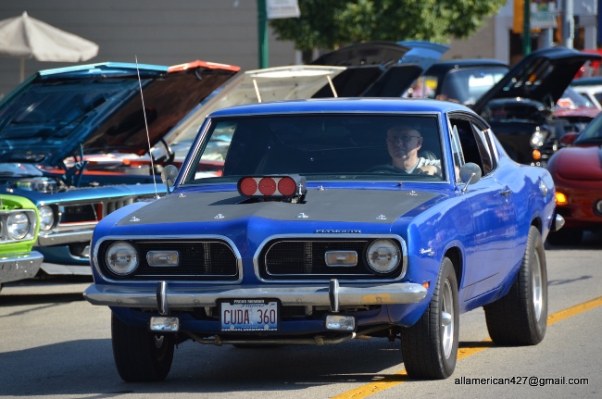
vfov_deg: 4.6
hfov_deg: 6.9
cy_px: 200
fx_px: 5008
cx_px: 301
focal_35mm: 300
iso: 200
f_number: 5.6
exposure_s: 1/500
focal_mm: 200
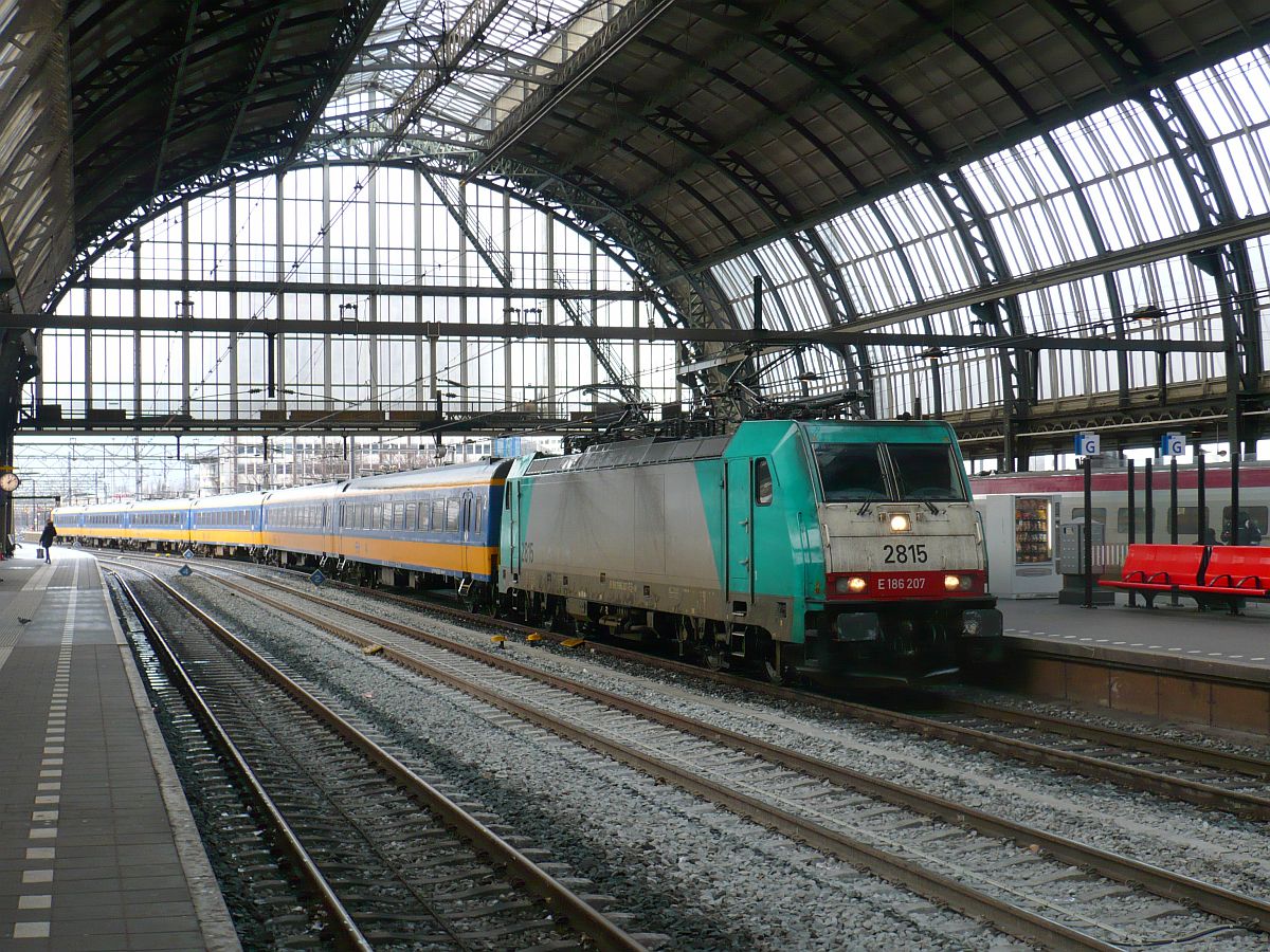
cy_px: 476
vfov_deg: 29.1
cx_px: 635
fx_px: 1834
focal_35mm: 50
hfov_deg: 38.2
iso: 100
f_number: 3.4
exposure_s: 1/60
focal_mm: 8.3
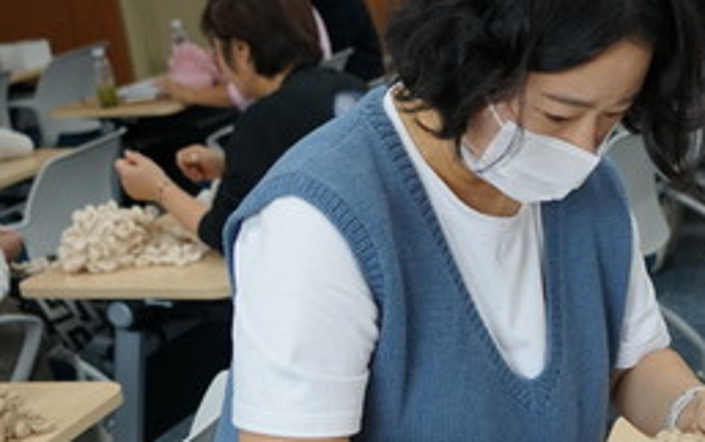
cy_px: 283
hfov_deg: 25.9
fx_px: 1461
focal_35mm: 76
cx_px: 689
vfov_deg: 17.2
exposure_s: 1/160
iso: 800
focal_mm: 32
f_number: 4
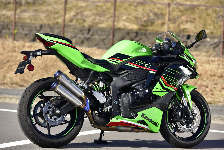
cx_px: 112
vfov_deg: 10.6
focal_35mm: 130
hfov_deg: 15.8
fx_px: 809
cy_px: 75
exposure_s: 1/1000
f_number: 5
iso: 160
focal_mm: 130
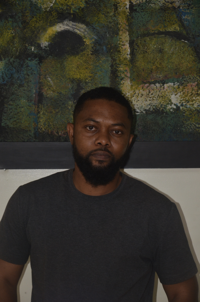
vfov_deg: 17.1
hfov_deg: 11.4
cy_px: 151
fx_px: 1004
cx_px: 100
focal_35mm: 120
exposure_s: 1/60
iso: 800
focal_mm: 80
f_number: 5.3
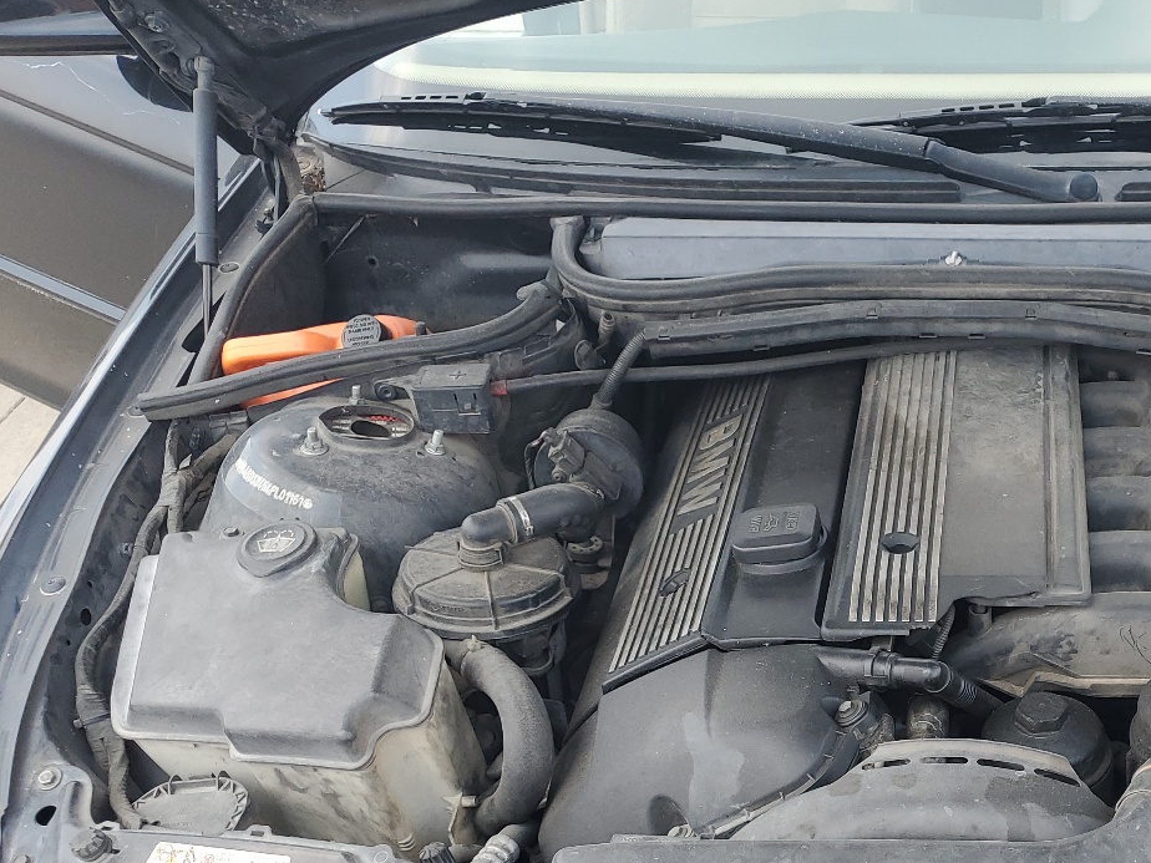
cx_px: 985
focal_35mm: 45
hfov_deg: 39.7
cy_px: 732
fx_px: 1496
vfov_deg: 31.1
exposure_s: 1/526
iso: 50
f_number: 1.5
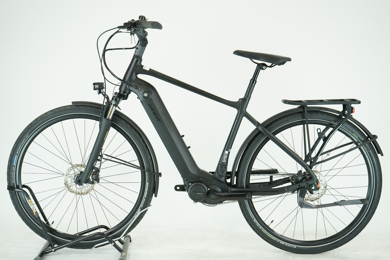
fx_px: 617
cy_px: 130
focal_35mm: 57
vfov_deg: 23.8
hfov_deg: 35.1
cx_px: 195
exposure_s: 1/200
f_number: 5.6
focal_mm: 57
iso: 1600
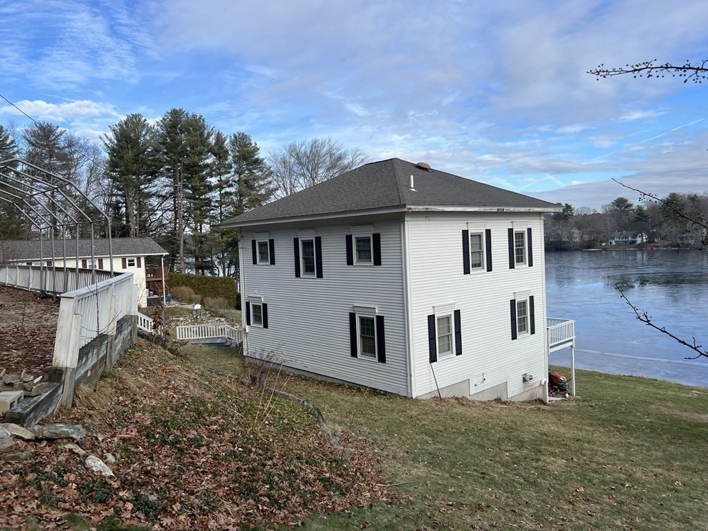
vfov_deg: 53.1
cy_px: 266
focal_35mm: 26
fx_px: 532
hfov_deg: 67.3
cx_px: 354
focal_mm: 5.7
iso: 50
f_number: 1.5
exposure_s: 1/3077
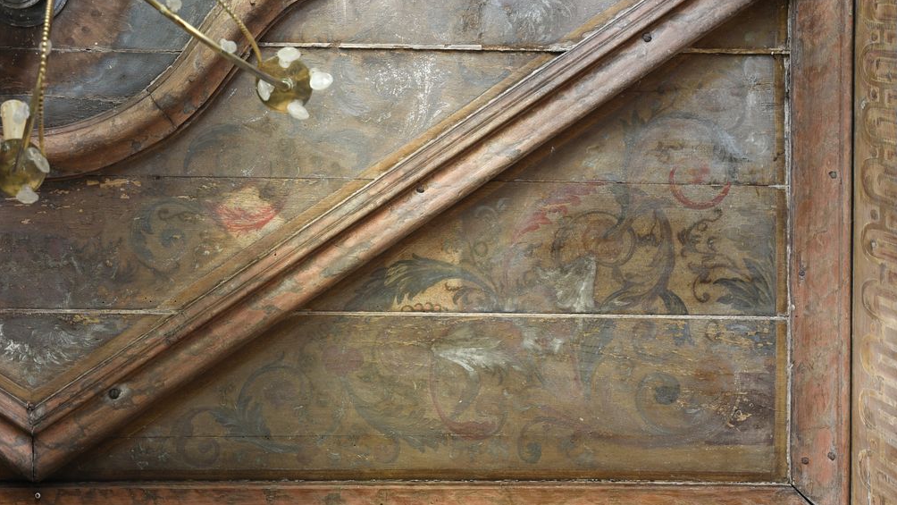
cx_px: 467
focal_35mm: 23
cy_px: 280
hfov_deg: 78.6
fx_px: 547
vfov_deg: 49.4
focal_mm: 21
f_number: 5.6
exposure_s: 30
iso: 64
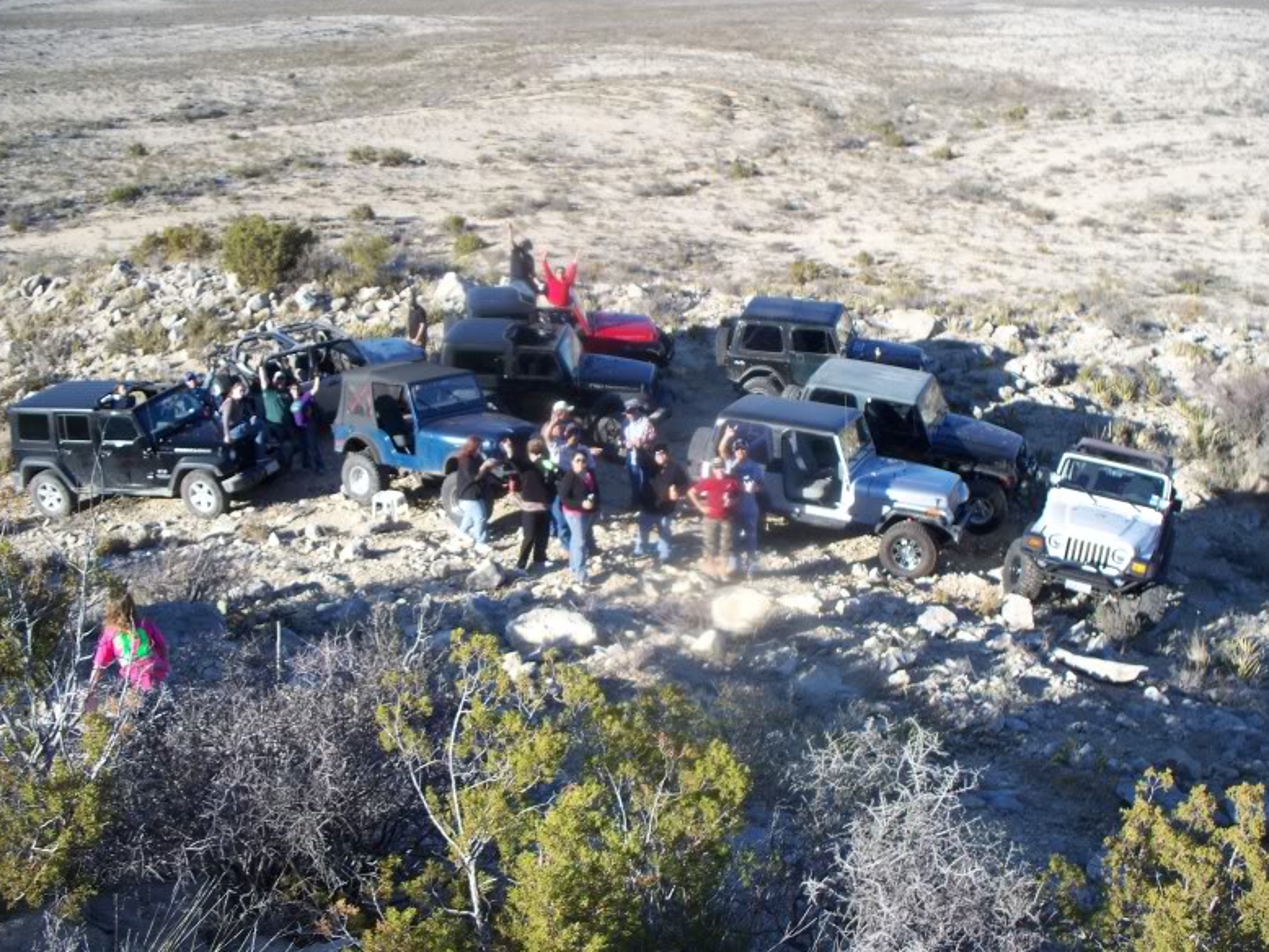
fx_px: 1357
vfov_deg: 38.7
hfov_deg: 50.1
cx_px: 633
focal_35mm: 37
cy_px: 465
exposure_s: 1/500
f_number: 2.8
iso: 64
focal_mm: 7.5
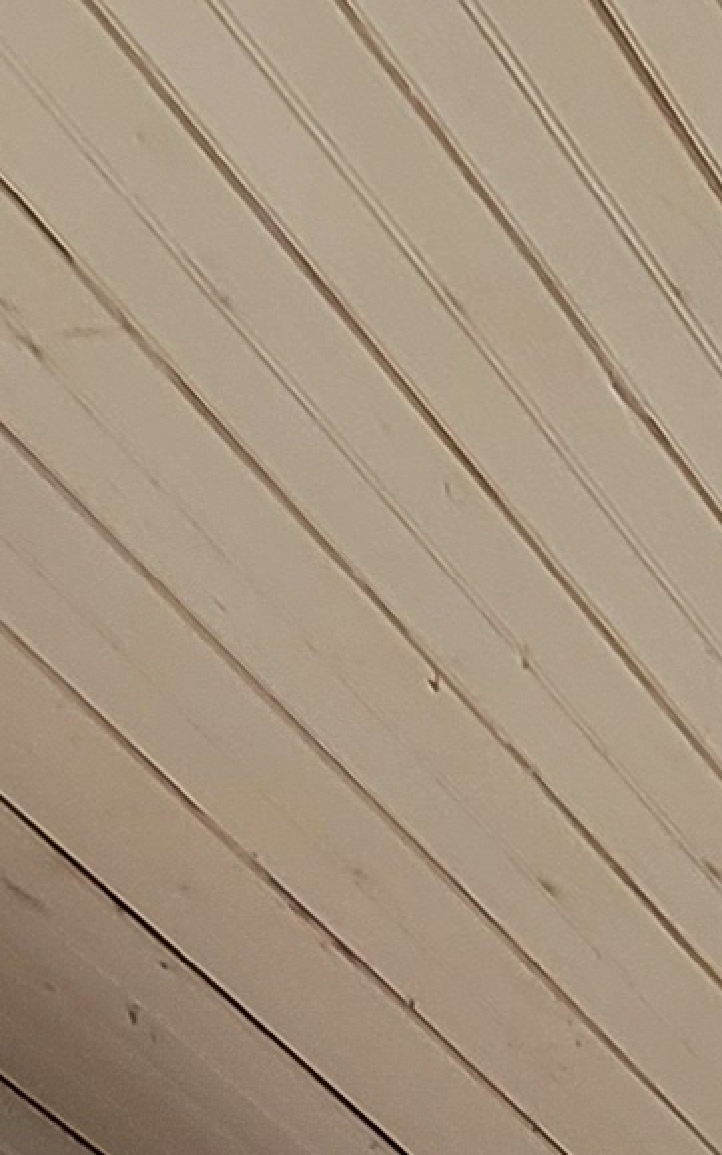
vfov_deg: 12.9
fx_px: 3022
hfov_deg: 9.9
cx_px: 2218
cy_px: 3118
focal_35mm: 96
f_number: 2.2
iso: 160
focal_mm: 2.2
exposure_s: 1/60
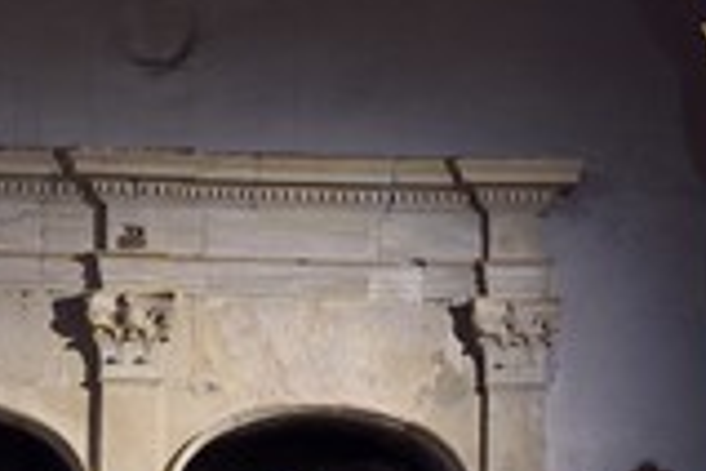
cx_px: 266
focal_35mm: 148
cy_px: 591
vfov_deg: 9.1
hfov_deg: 13.9
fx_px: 2902
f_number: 5
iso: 800
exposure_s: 1/15
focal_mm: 56
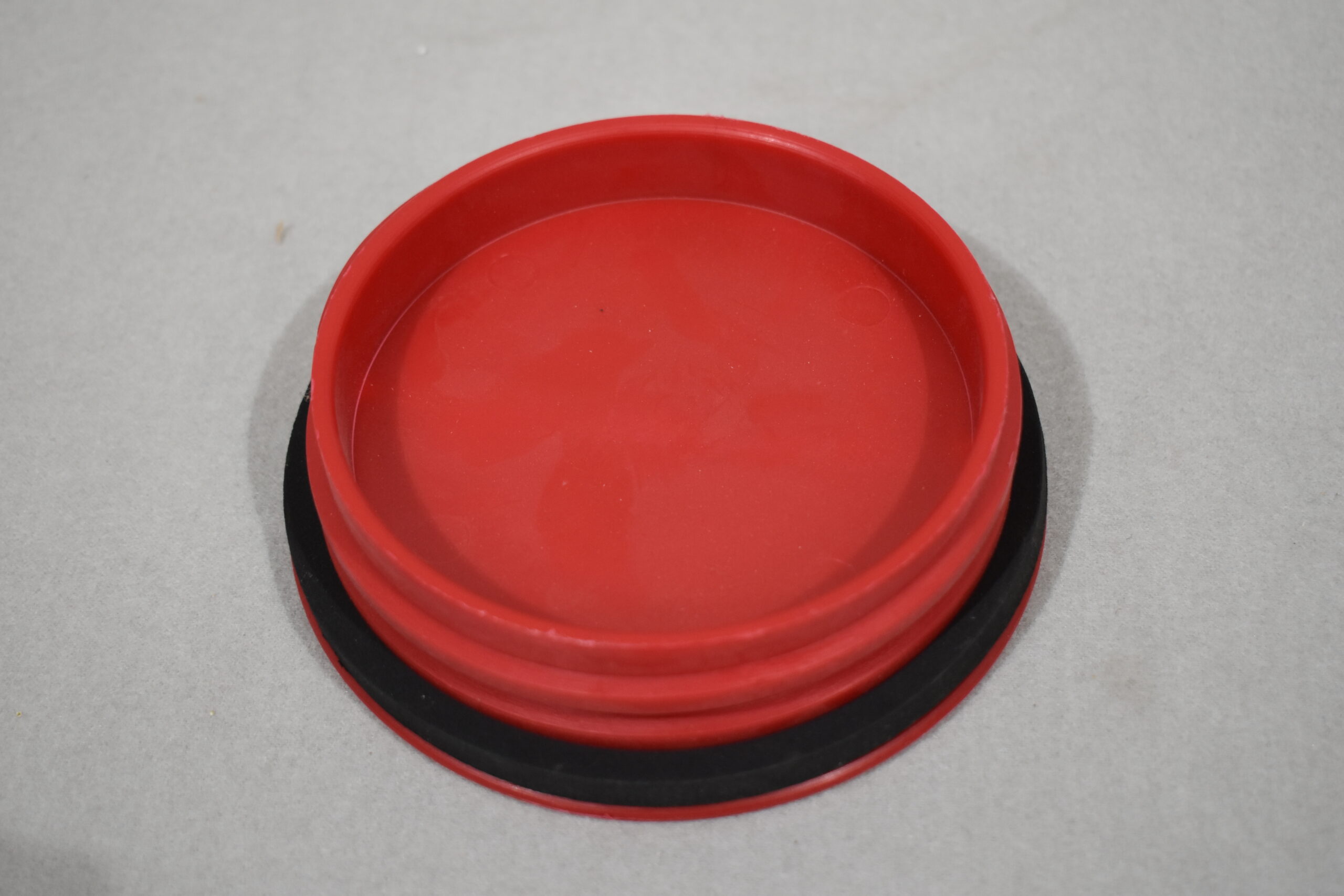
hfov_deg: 36.9
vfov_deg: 25.1
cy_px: 448
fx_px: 2016
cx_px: 672
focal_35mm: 54
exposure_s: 1/200
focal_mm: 36
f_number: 4.8
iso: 800
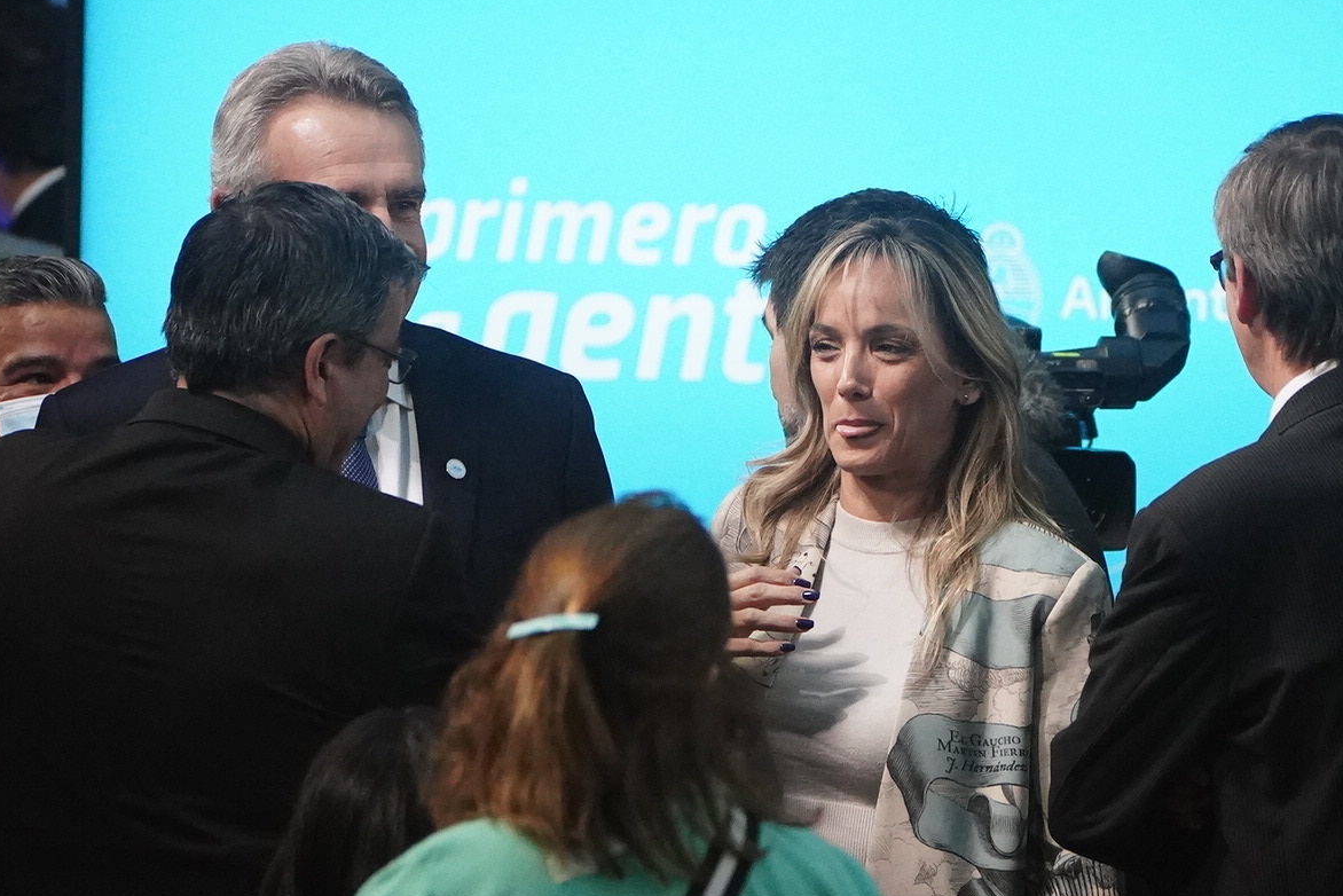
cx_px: 732
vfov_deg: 1.7
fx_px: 30932
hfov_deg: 2.5
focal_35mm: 829
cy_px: 482
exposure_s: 1/800
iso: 8000
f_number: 5.6
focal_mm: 400
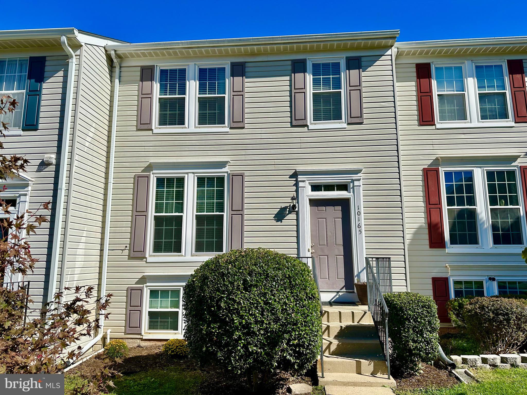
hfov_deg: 71.6
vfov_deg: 56.8
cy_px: 198
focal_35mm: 24
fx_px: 365
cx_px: 264
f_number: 1.78
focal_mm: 6.86
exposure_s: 1/7576
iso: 80
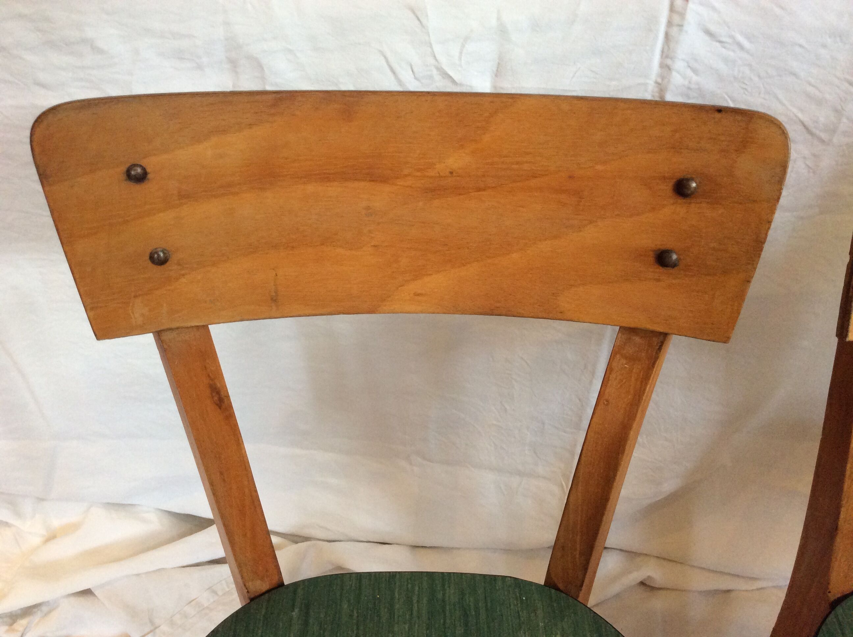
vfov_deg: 44.1
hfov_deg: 56.9
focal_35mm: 32
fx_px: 787
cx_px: 426
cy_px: 318
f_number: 2.4
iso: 125
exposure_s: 1/25
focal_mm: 3.3
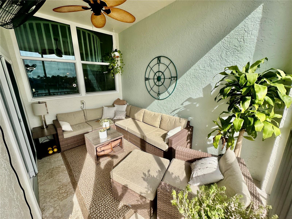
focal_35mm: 14
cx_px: 146
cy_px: 110
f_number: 2.2
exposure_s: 1/831
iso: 40
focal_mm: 2.22
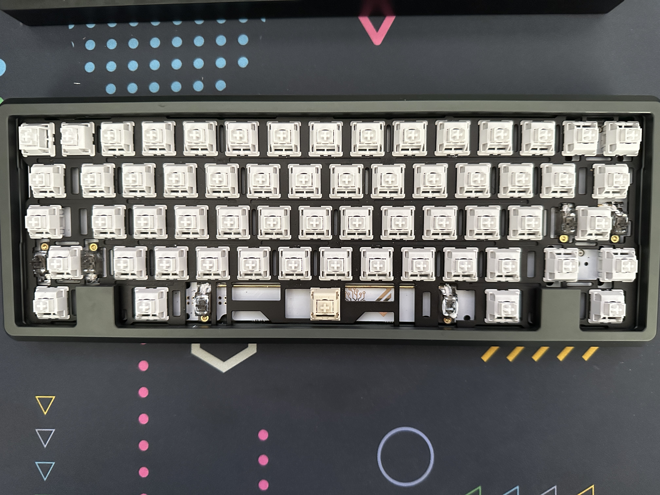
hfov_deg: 71.6
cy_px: 248
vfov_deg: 56.8
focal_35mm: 24
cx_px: 330
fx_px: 458
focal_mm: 6.86
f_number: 1.78
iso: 800
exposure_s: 1/60
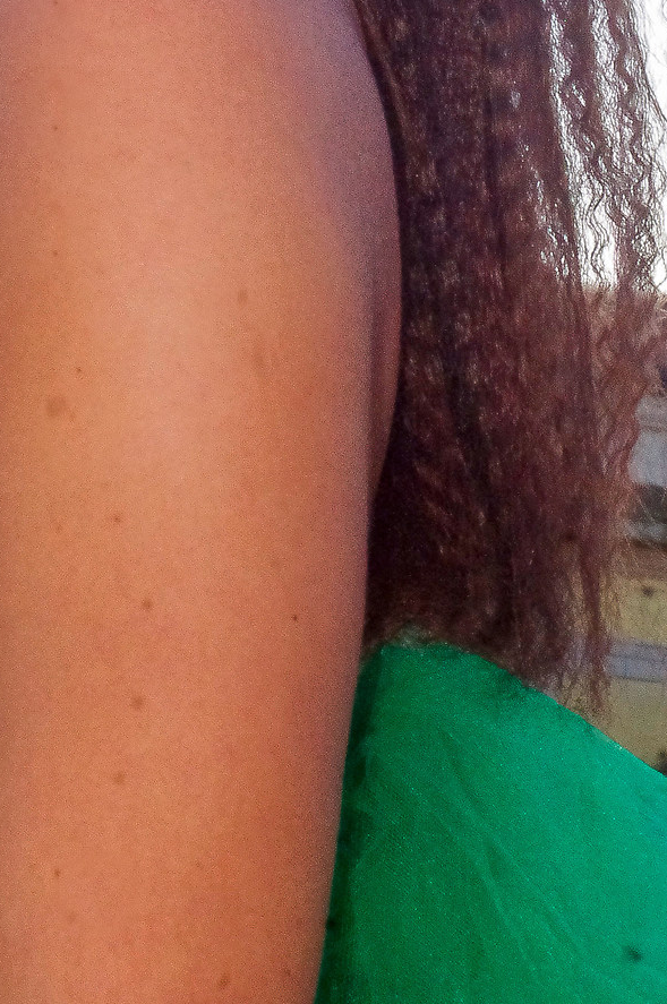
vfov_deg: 10.0
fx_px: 5657
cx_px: -100
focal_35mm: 203
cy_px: -119
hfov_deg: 6.7
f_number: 22
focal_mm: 50
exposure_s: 1/180
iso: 1600
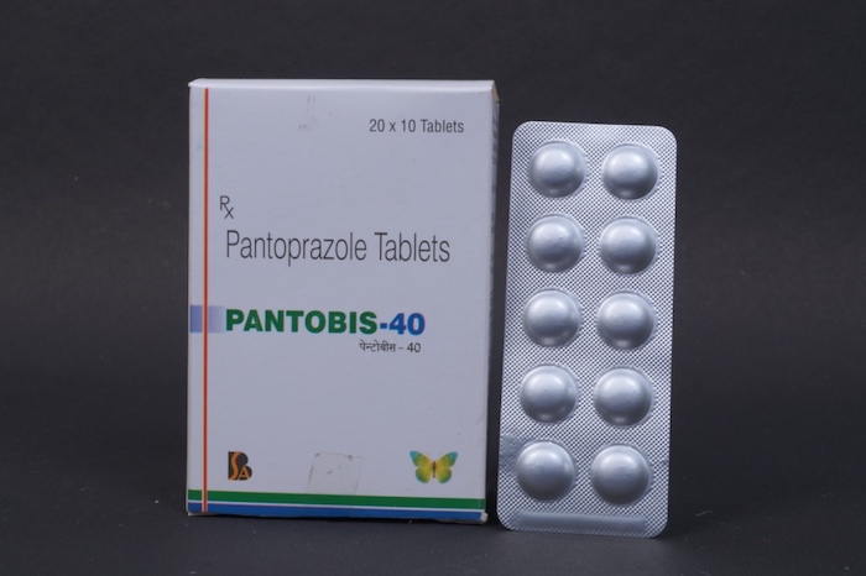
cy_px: 288
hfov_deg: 37.9
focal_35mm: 52
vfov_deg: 25.7
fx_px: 1262
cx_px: 433
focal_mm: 35
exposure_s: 1/160
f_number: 16
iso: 100
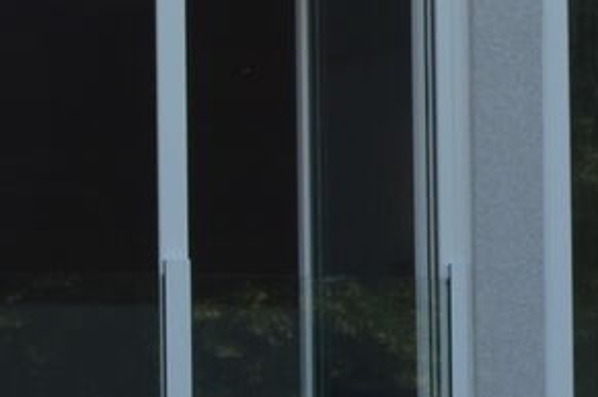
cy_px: 628
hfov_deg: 6.5
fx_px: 5108
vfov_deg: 4.4
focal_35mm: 308
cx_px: -481
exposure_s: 1/250
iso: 160
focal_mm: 26
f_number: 8
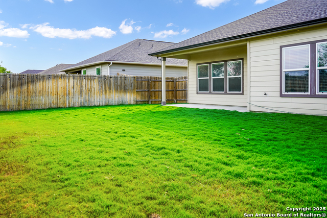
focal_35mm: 28
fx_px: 254
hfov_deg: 65.5
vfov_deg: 46.4
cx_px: 164
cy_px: 109
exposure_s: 1/100
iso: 100
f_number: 6.3
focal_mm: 28
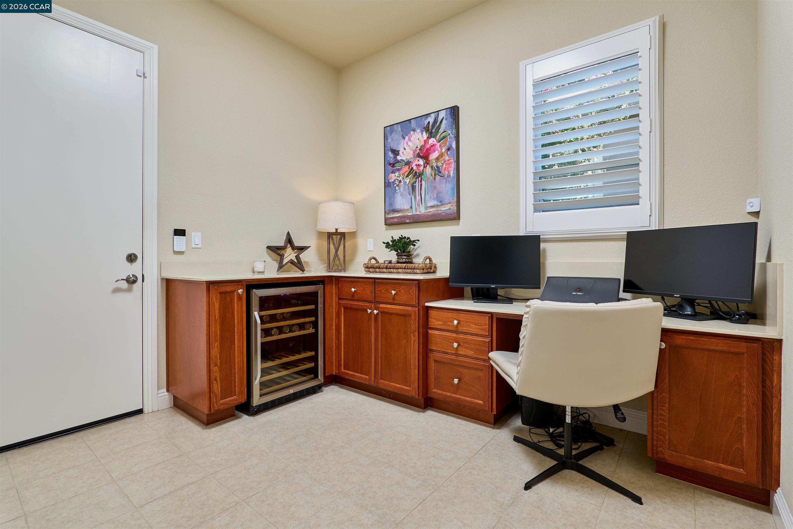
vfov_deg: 73.7
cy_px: 264
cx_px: 396
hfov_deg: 96.7
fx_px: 352
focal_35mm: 16
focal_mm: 16
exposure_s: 1/40
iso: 320
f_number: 7.1
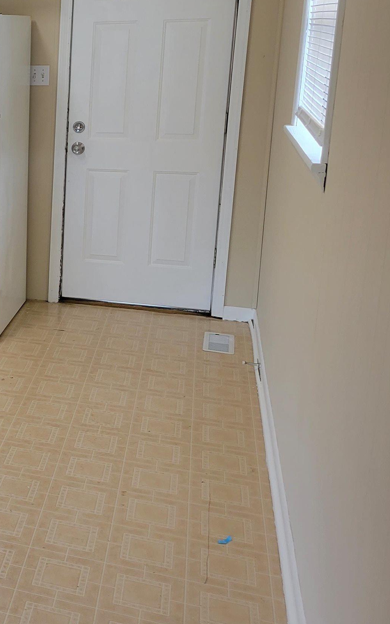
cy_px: 224
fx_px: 867
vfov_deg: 39.2
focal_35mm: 51
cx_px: -160
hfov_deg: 21.9
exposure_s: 1/119
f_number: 1.8
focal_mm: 5.4
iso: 125
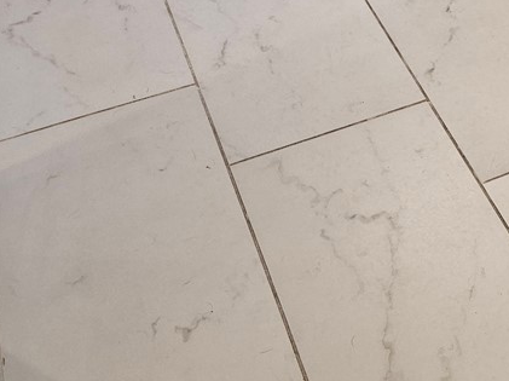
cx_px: 612
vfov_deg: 26.1
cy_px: 208
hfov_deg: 29.5
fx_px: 823
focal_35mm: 56
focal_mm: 5.4
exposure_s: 1/120
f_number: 1.8
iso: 200
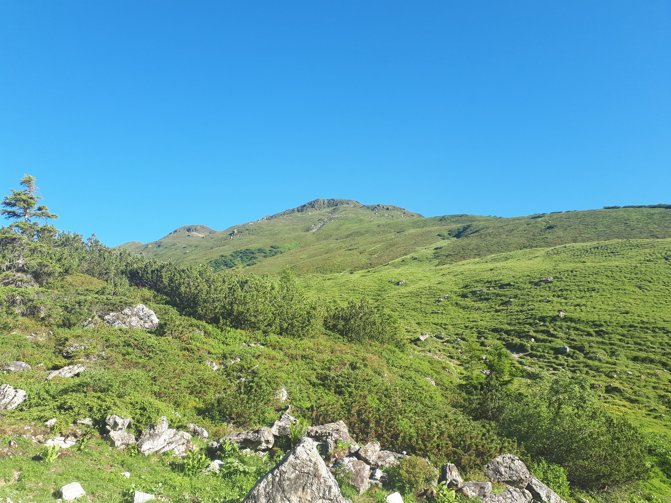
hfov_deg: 65.3
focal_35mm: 27
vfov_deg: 51.4
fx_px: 523
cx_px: 336
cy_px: 252
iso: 40
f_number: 1.9
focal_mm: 3.6
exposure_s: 1/471
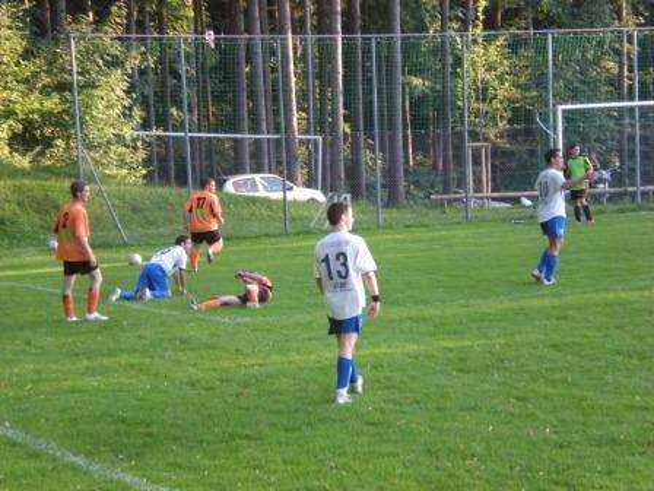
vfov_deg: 14.1
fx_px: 1984
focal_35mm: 105
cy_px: 246
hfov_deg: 18.7
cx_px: 327
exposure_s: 1/125
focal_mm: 17.3
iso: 480
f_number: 5.7
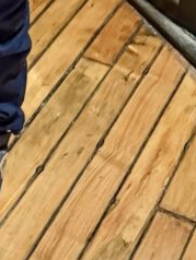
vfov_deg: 11.5
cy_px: -373
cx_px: -241
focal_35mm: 141
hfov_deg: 9.6
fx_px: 1063
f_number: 1.78
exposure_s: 1/30
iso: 800
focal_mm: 6.76
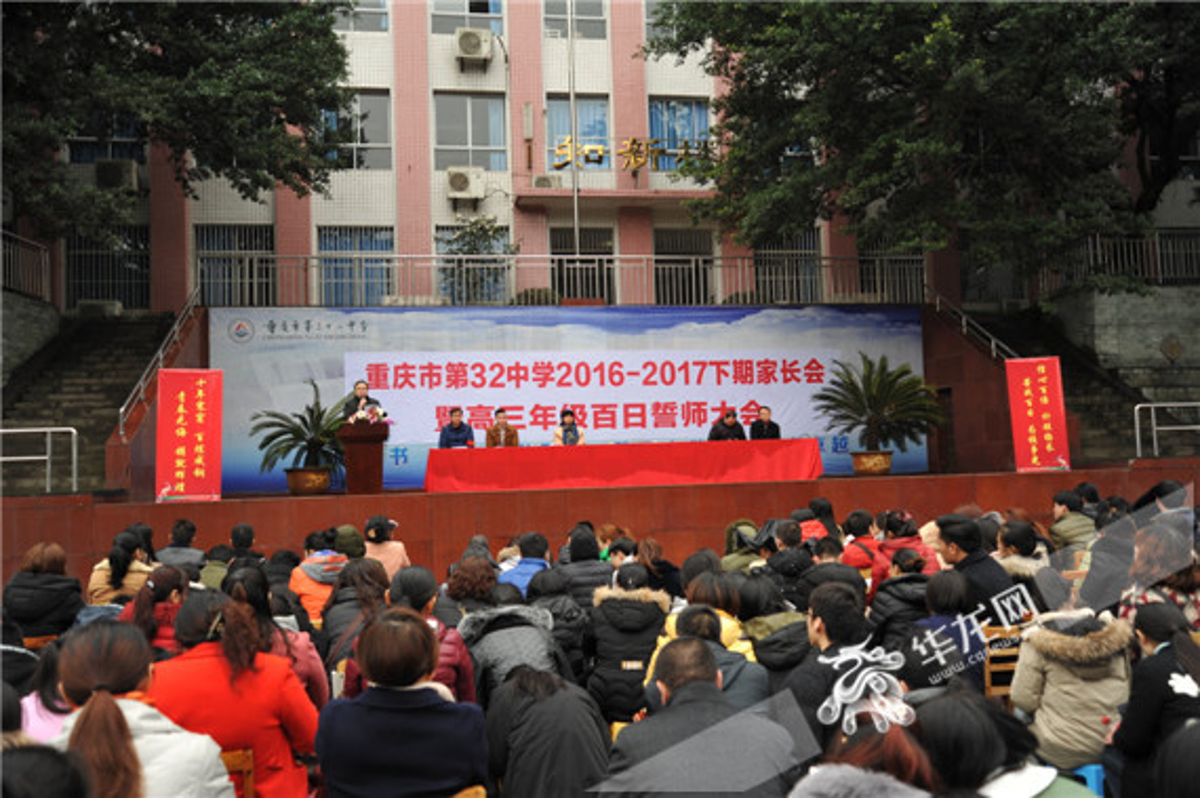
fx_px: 1032
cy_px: 399
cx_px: 600
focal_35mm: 31
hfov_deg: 60.3
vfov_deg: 42.3
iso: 200
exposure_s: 1/80
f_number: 4
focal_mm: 31
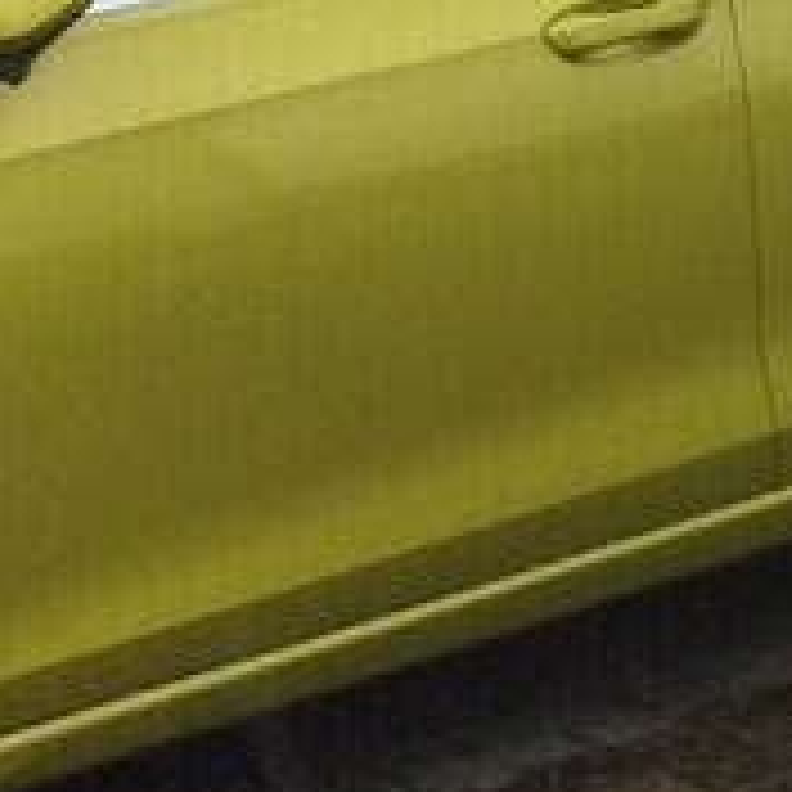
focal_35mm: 181
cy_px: 266
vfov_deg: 9.7
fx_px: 4685
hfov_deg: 7.1
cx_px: 3200
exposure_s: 1/256
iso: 50
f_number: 1.89
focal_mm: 5.95
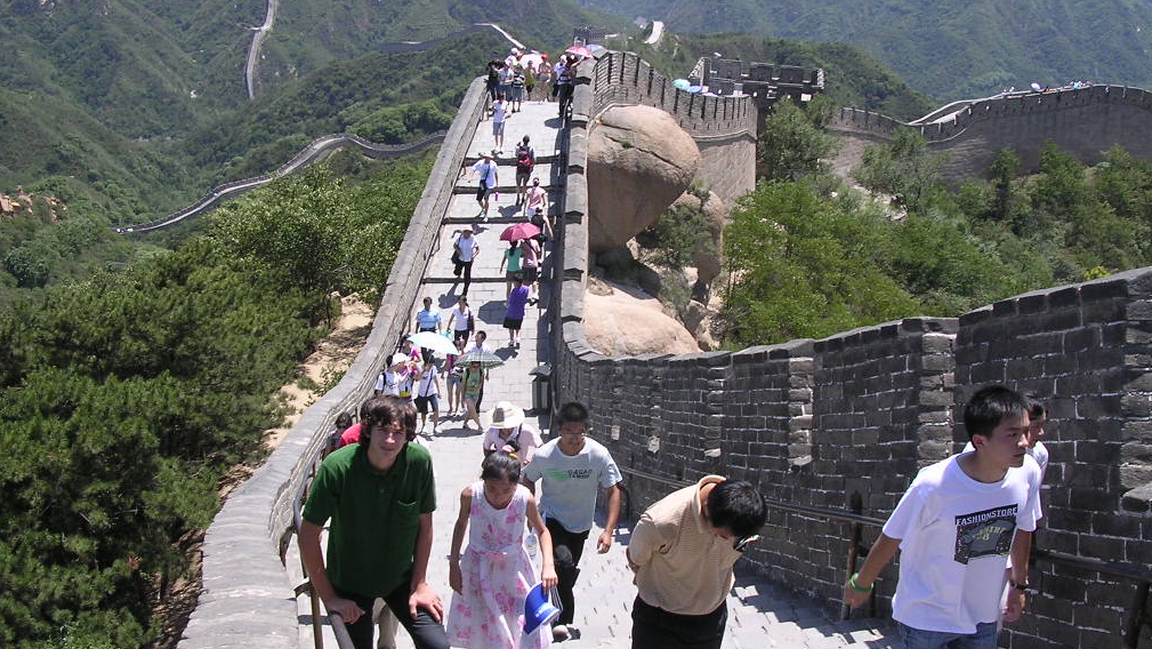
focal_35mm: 42
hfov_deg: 48.3
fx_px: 1283
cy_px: 306
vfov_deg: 28.4
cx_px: 572
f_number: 5.6
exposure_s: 1/176
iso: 100
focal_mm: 5.8
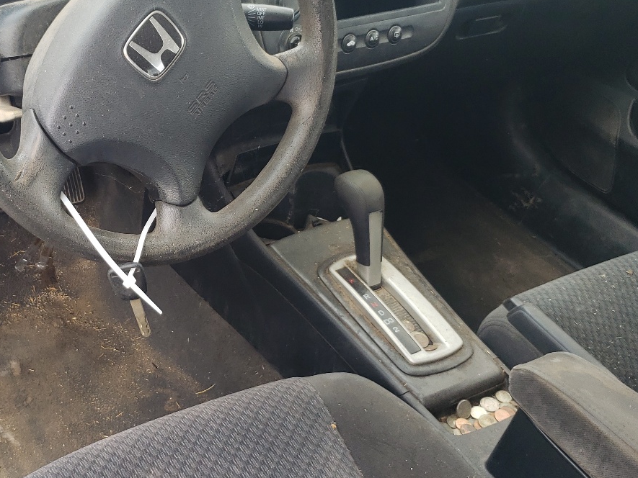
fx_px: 866
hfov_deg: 39.1
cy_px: 233
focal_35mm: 47
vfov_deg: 30.9
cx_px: 141
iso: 50
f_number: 1.5
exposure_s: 1/159
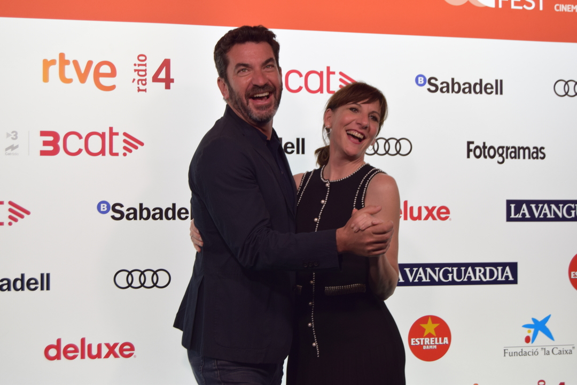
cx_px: 288
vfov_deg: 21.6
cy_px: 192
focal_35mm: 63
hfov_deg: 31.9
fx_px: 1010
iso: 400
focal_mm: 42
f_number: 5
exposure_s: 1/100
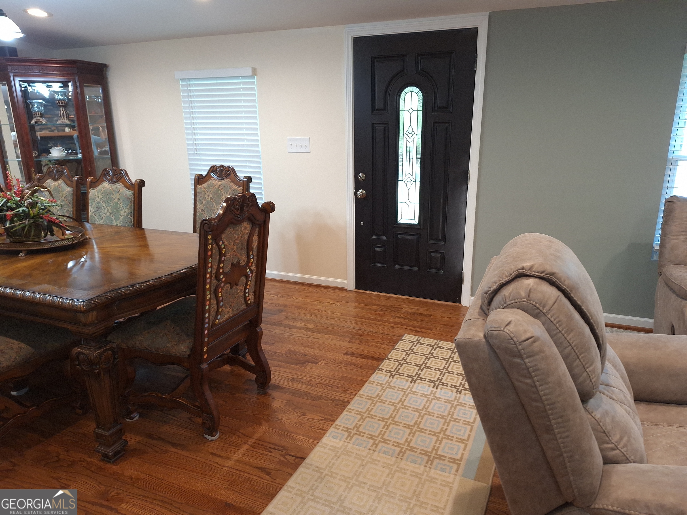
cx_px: 344
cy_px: 258
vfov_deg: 58.9
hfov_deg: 73.9
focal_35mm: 23
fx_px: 456
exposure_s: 1/40
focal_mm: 5.54
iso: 160
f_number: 1.8
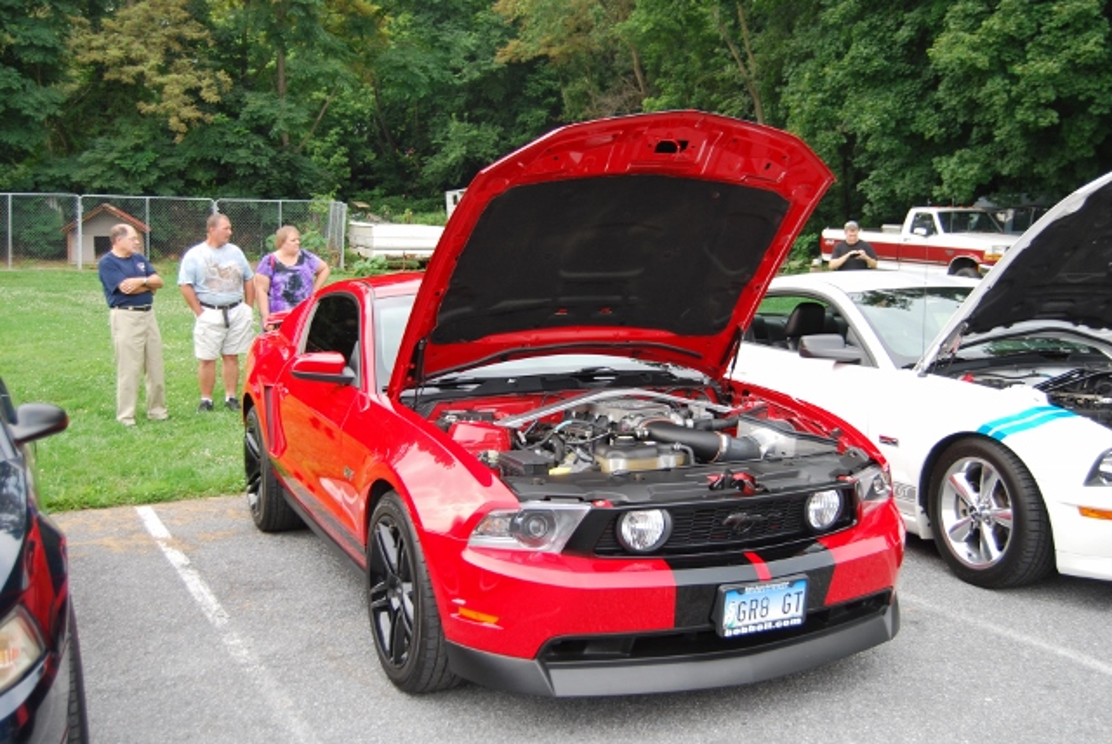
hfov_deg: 49.5
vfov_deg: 34.3
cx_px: 556
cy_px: 372
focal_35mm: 39
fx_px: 1206
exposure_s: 1/100
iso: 200
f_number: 5
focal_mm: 26
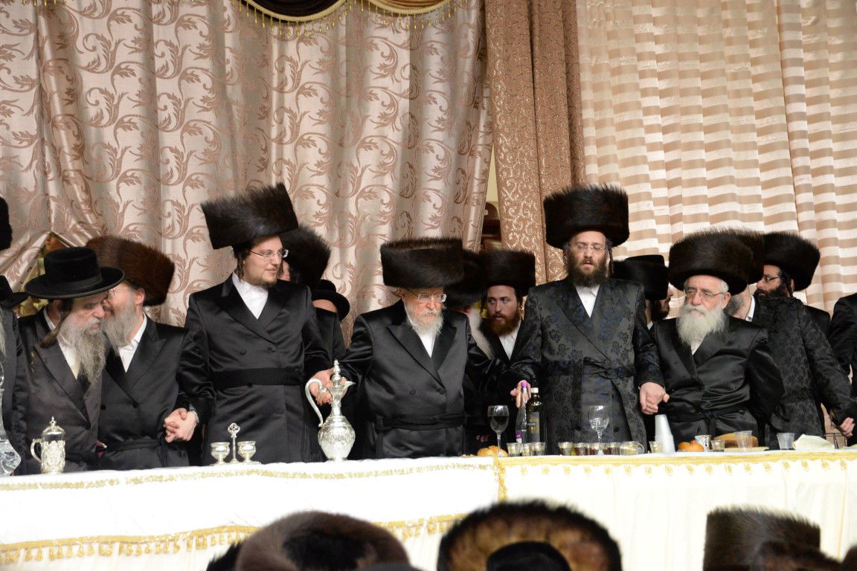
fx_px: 1714
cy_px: 286
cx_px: 428
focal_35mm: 72
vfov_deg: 18.9
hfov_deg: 28.1
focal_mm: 72
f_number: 5.6
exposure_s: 1/160
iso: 5000
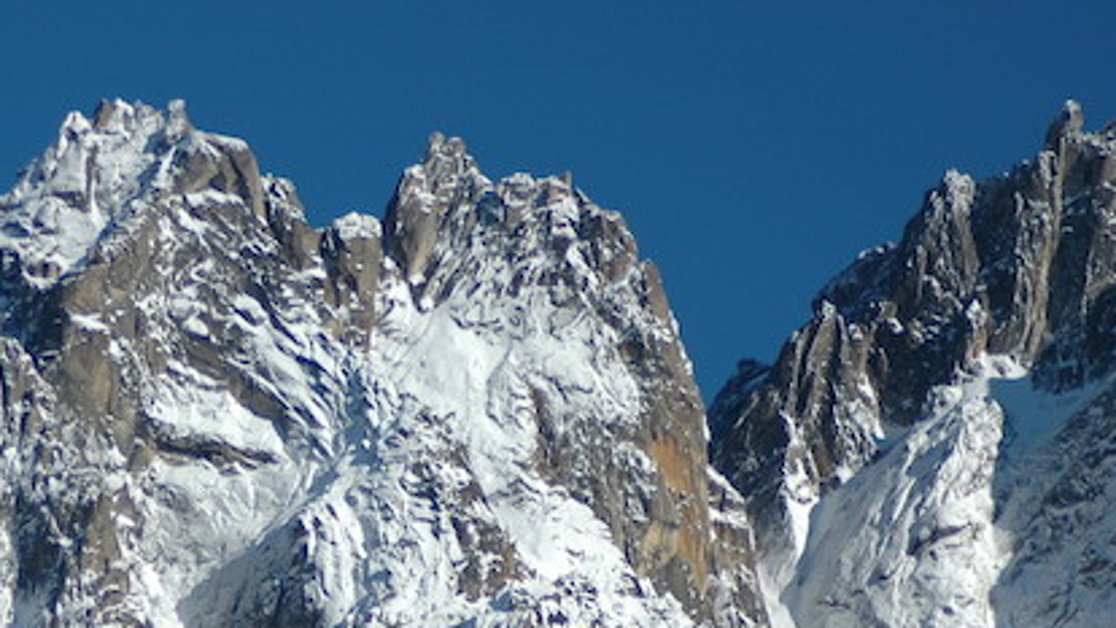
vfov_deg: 3.8
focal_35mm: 323
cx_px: 199
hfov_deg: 6.7
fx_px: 9559
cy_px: 538
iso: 200
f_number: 4.2
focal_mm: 112
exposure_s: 1/2500
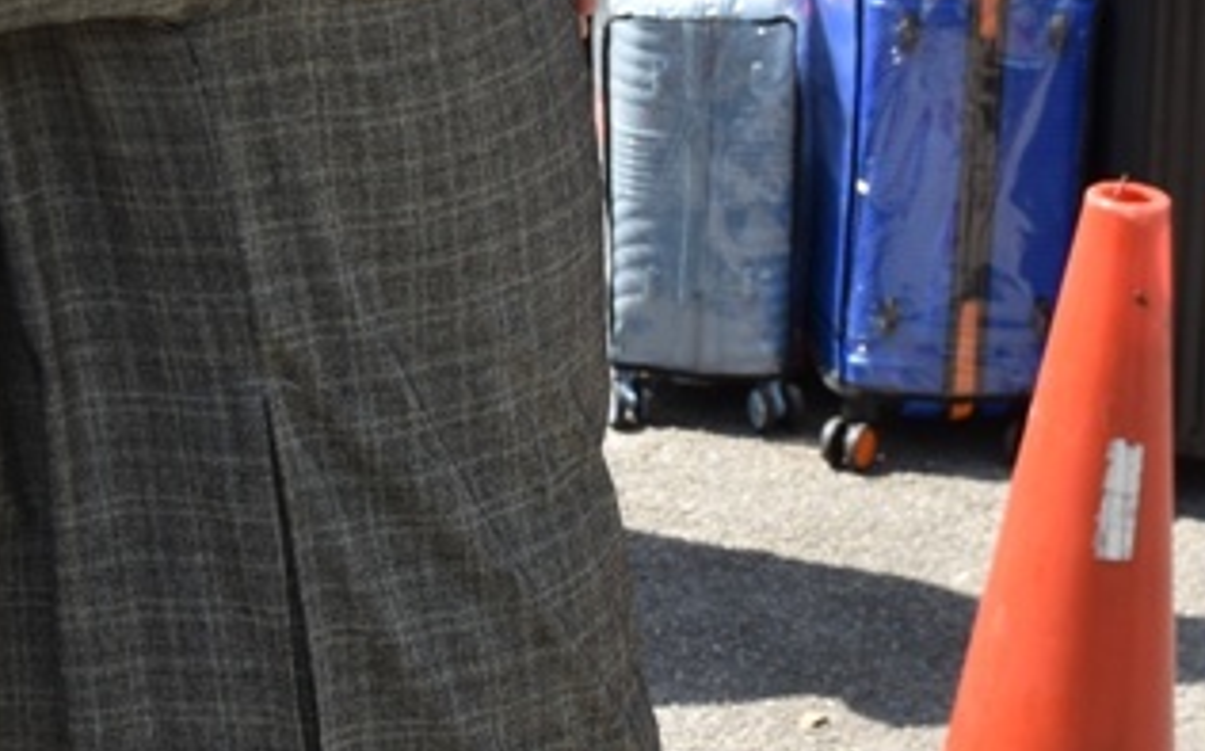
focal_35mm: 119
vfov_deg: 10.8
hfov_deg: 16.9
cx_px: -194
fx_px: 3905
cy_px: -78
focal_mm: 24
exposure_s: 1/320
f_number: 8
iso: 160
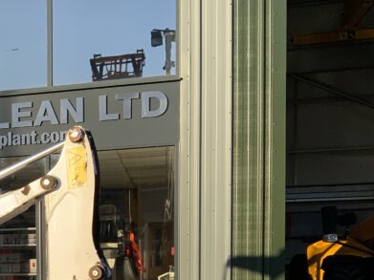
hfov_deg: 23.1
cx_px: -100
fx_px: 821
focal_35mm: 76
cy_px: 312
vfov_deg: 18.6
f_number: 1.8
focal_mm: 3
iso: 16
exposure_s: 1/962
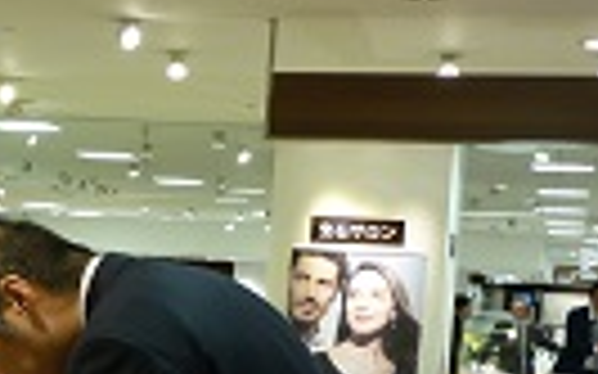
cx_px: -92
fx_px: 1564
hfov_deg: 20.4
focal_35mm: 96
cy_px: 426
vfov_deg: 13.3
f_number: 2.8
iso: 80
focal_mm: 5.5
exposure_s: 1/30
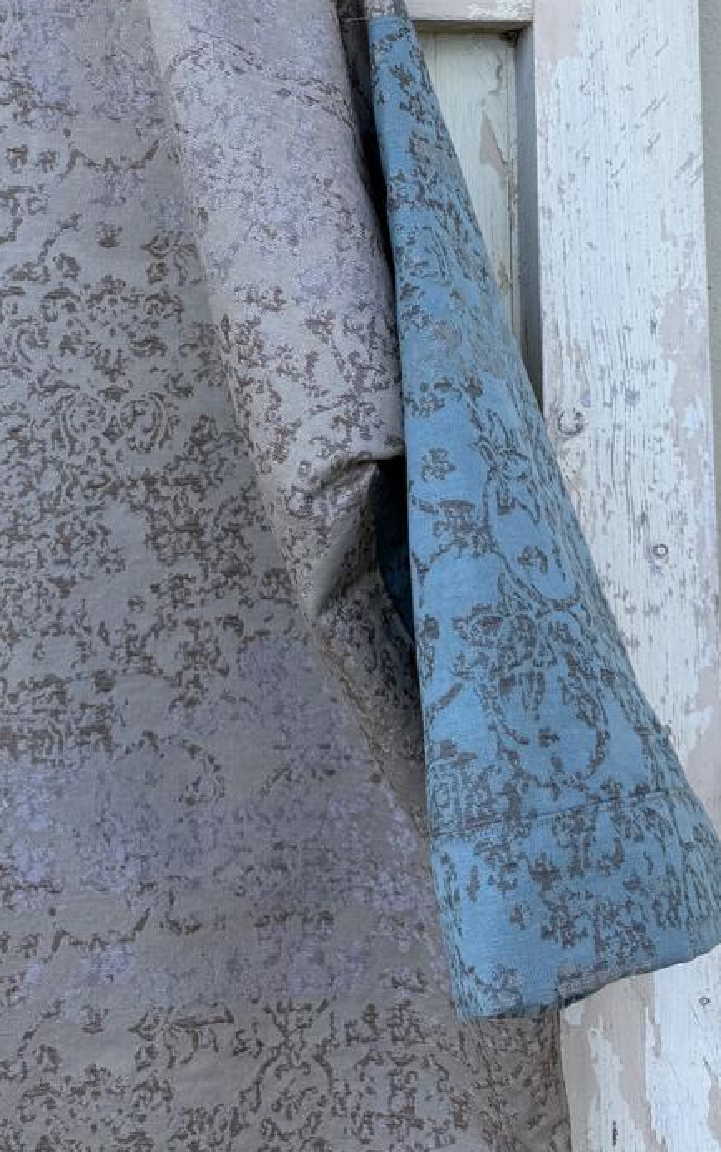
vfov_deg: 43.0
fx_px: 1383
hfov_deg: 29.2
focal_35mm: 44
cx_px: 292
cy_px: 214
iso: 80
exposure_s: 1/735
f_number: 1.78
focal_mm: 6.76
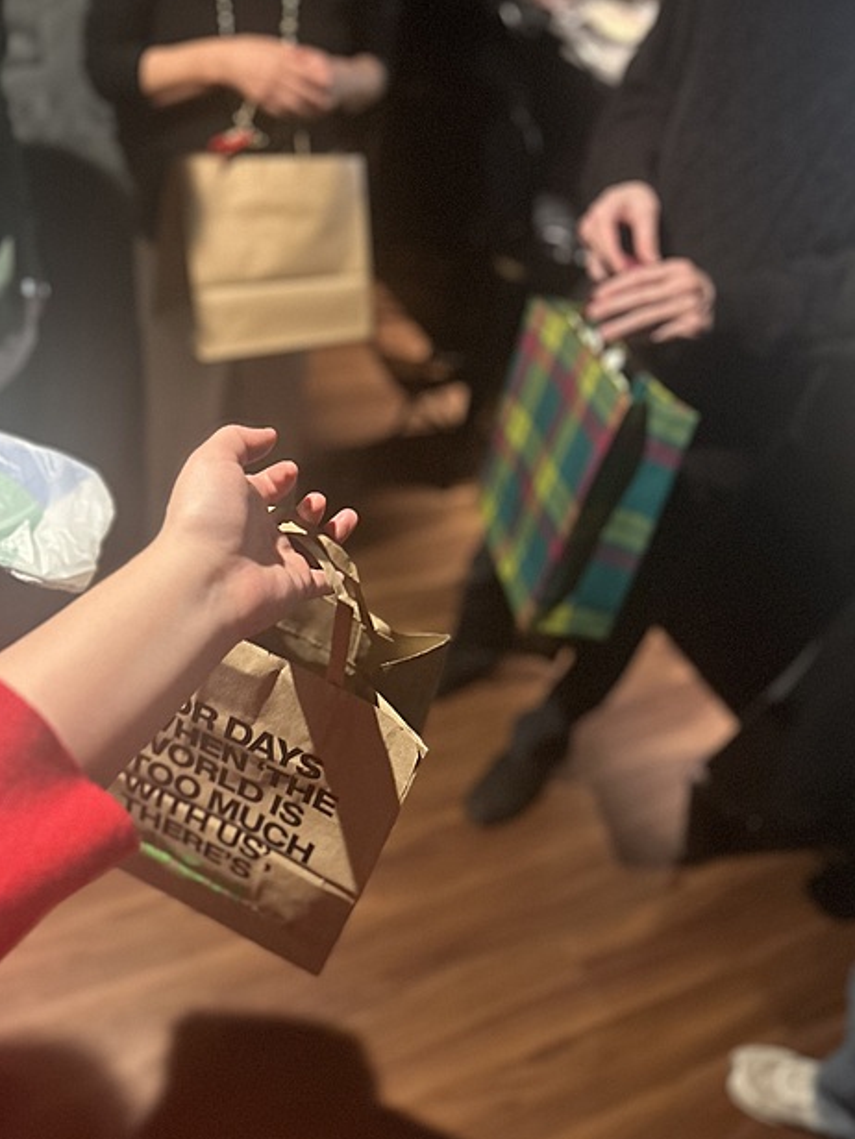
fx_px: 889
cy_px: 560
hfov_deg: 51.3
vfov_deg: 65.3
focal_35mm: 27
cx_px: 415
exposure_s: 1/39
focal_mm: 5.7
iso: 640
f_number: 1.5
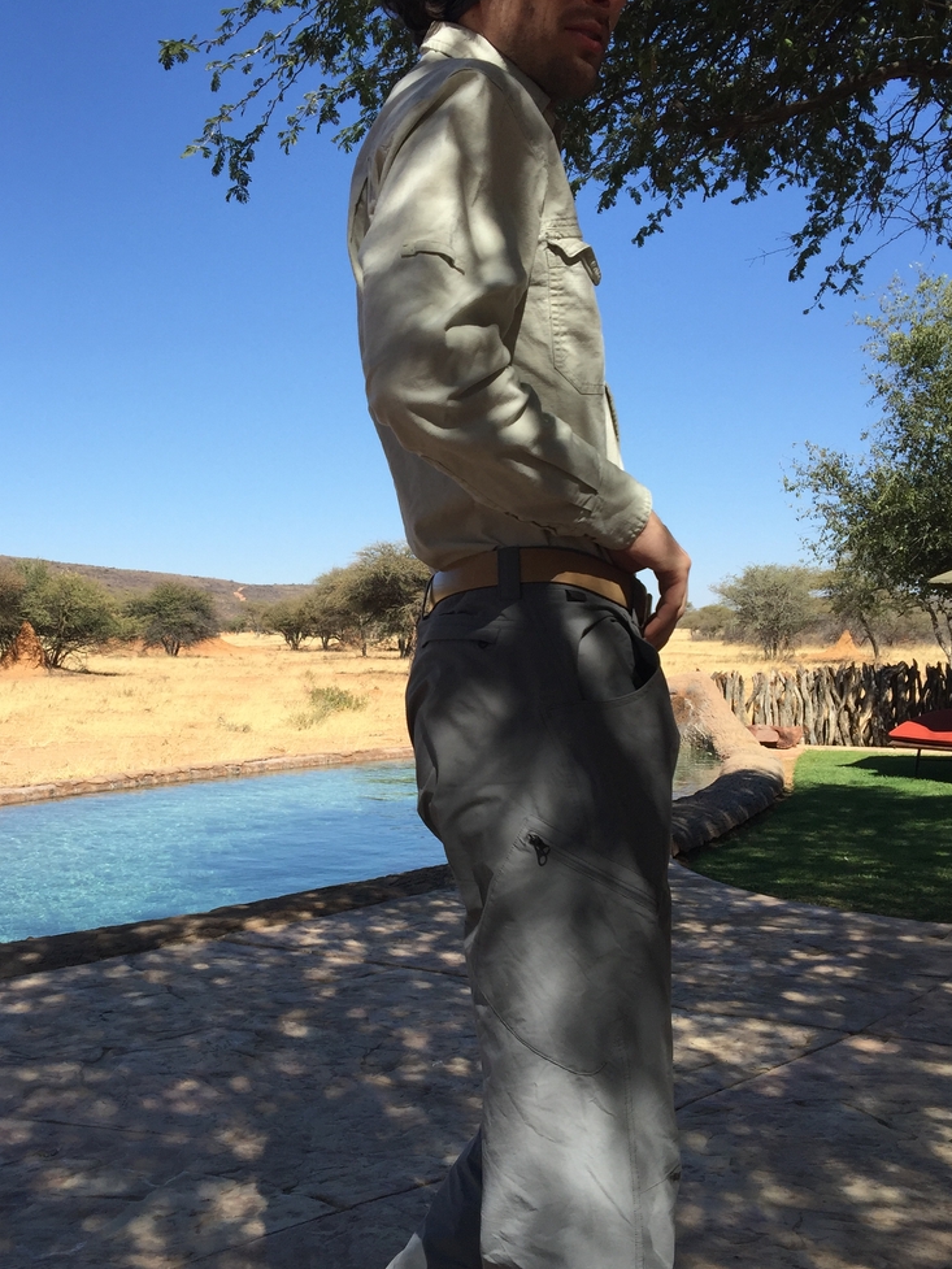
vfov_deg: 49.0
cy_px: 660
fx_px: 1393
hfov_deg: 37.6
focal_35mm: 38
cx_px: 371
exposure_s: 1/1412
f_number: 2.2
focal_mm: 4.15
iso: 32
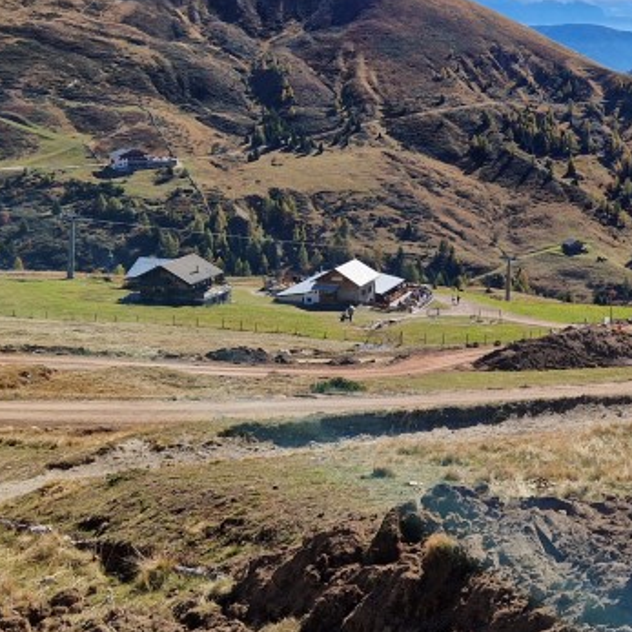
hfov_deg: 27.9
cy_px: 169
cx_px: 528
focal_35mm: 60
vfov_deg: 28.3
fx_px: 1239
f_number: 1.8
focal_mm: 5.4
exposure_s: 1/2288
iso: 50
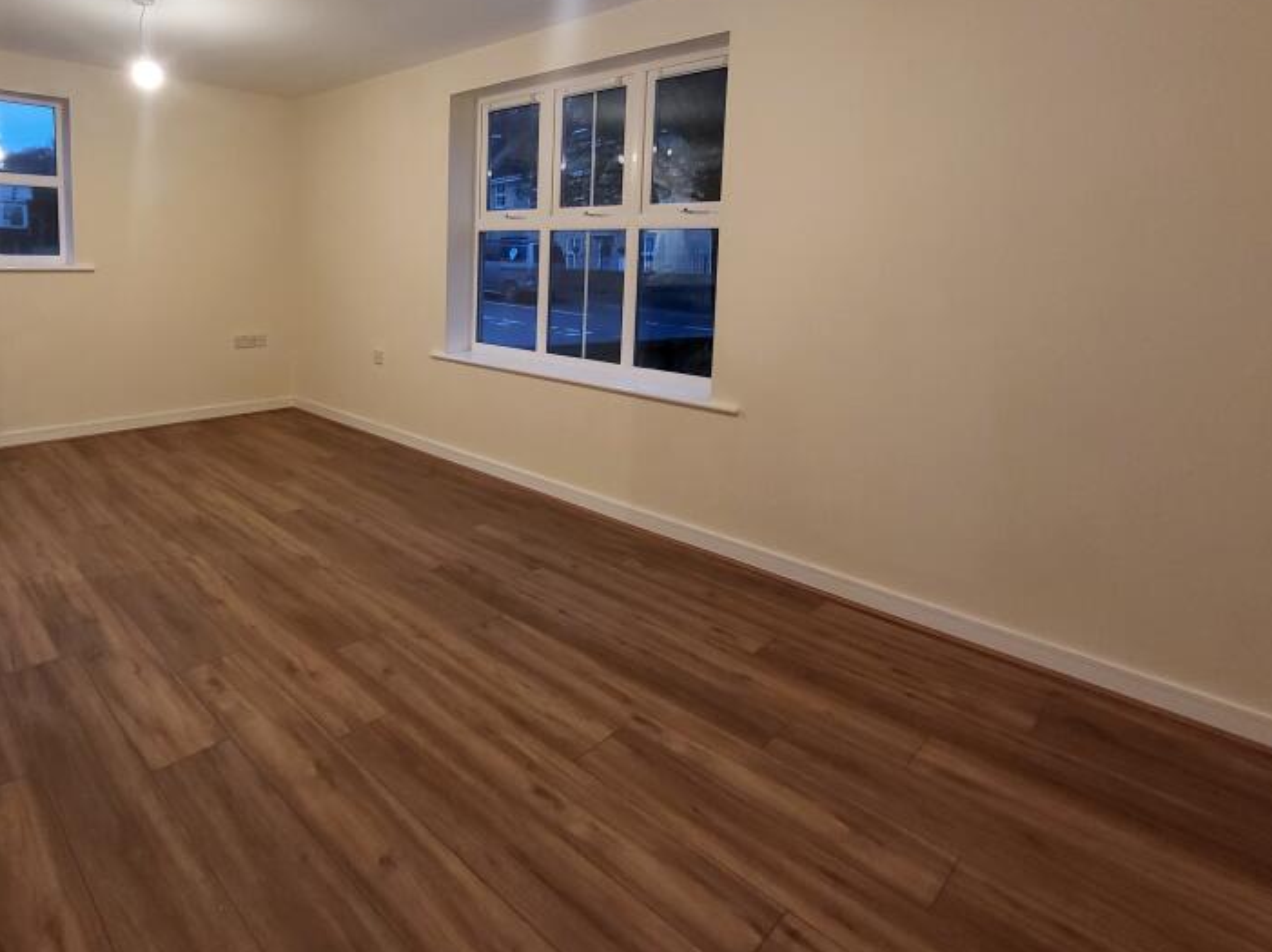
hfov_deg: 81.9
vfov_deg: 66.9
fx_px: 698
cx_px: 428
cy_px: 321
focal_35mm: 19
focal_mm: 1.74
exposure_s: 1/50
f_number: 2.2
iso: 320
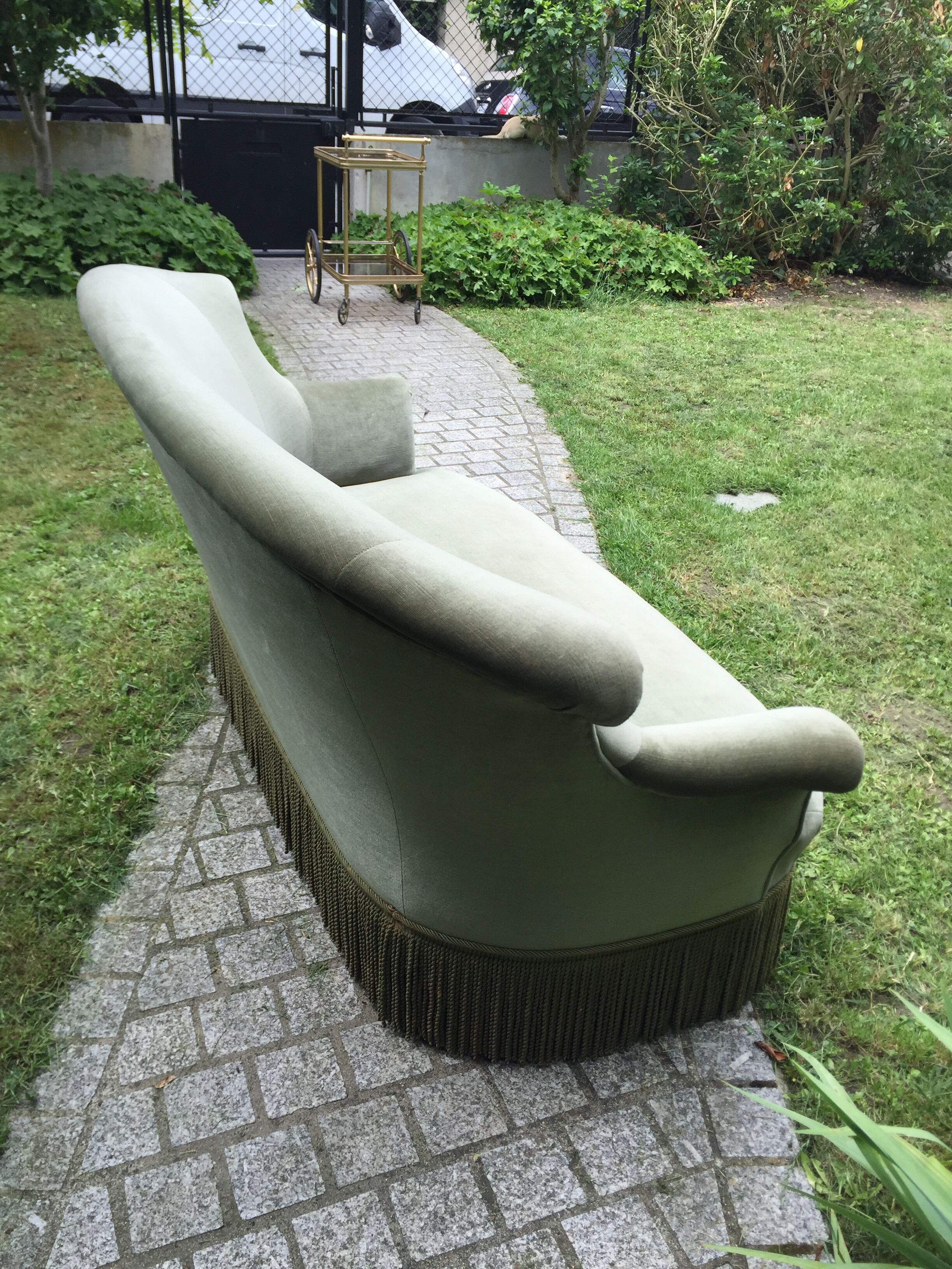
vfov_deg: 61.7
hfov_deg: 48.2
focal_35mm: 29
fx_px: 1063
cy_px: 634
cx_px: 476
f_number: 2.2
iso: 32
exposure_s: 1/879
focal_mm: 4.15
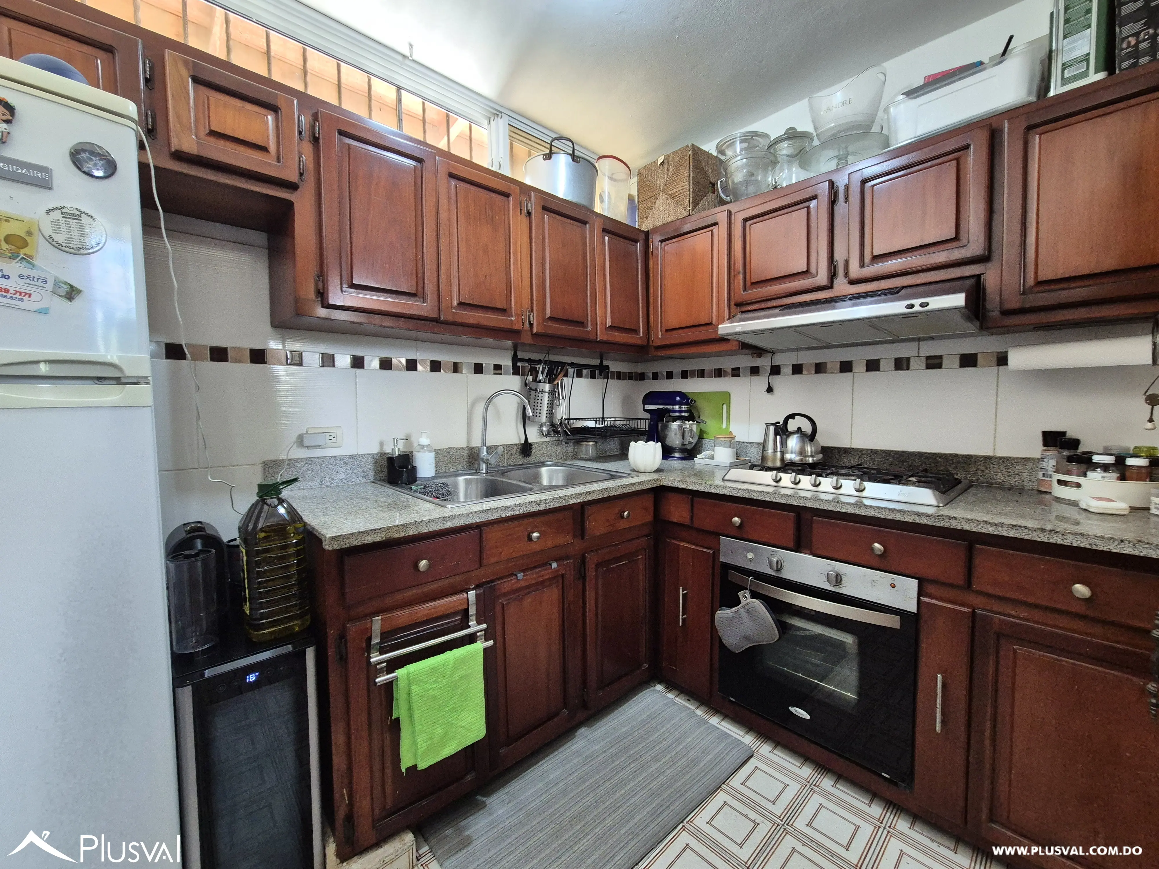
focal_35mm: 13
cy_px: 434
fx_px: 435
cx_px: 580
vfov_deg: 89.9
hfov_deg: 106.2
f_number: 2.2
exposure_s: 1/60
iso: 500
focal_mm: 2.2
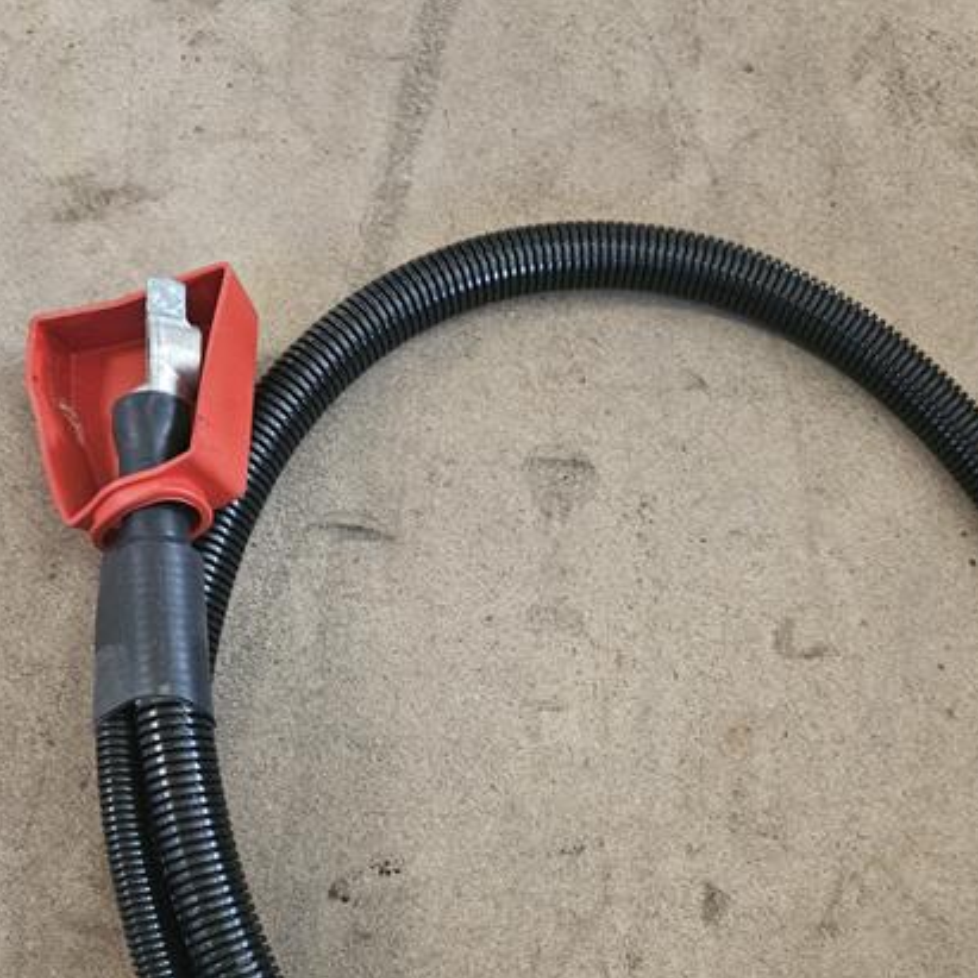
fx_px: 1215
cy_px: 833
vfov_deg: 41.3
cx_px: 557
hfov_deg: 43.8
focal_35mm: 38
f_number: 1.8
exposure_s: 1/33.3
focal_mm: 5.4
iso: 640
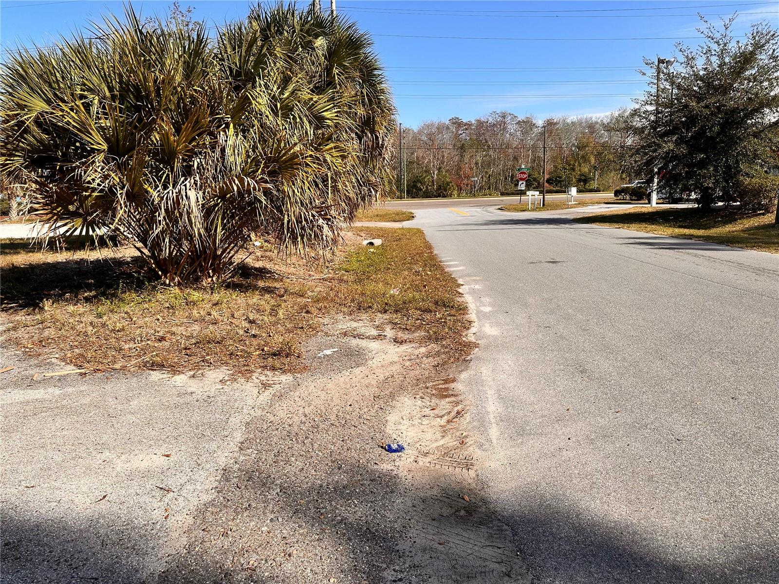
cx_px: 390
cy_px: 292
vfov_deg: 56.8
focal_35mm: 24
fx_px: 540
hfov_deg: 71.6
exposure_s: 1/4184
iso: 80
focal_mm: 6.86
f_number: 1.78
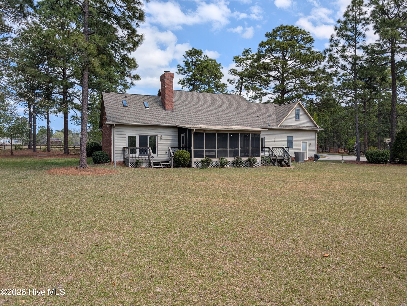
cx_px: 204
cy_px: 153
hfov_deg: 71.5
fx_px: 283
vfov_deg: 56.9
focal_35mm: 24
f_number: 1.68
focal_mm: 6.9
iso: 22
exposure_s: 1/1087
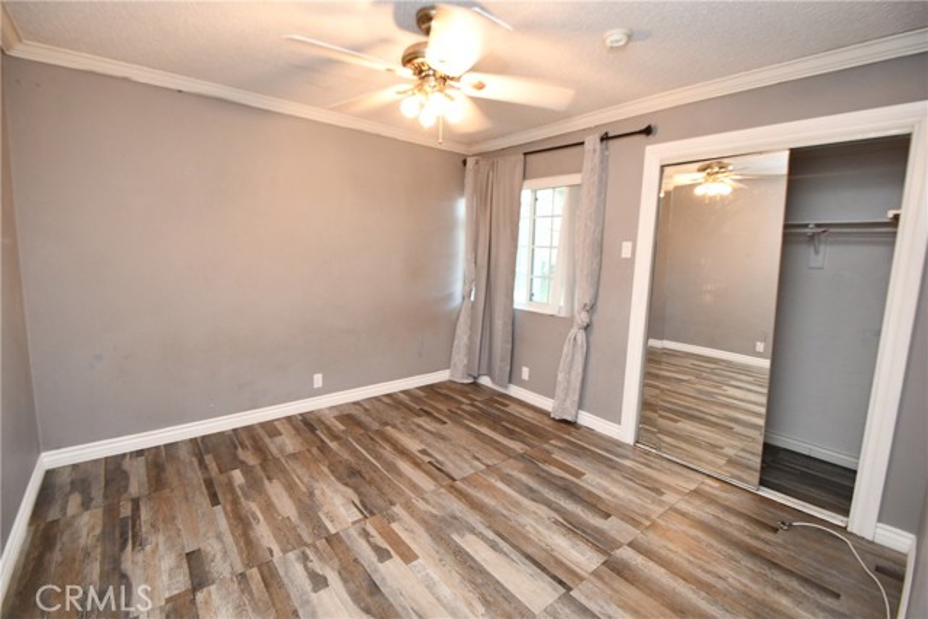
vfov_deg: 77.4
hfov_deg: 100.4
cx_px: 464
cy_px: 310
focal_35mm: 15
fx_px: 387
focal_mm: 10
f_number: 4
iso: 1250
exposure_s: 1/60
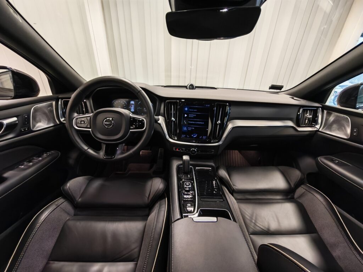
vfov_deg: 89.9
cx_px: 182
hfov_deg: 106.2
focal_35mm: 13
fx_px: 136
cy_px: 136
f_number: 2
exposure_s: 1/33
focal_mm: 1.82
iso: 250
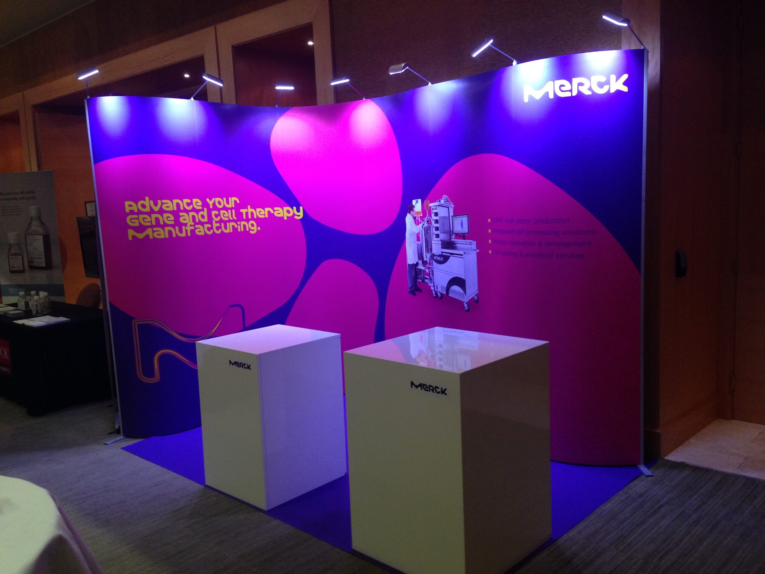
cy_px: 287
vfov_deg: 42.9
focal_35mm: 33
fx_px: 729
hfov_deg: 55.4
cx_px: 382
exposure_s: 1/20
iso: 160
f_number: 2.4
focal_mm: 4.12
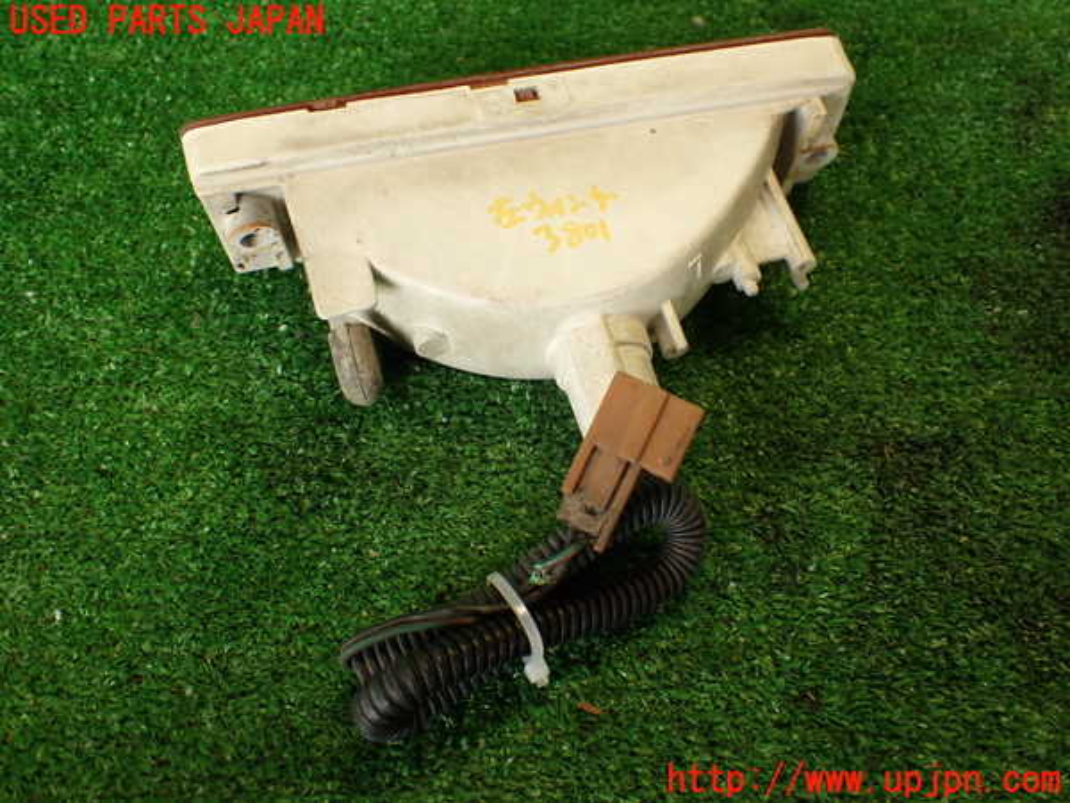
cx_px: 535
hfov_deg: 56.8
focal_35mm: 32
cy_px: 402
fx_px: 989
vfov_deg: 44.2
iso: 200
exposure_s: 1/60
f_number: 2.4
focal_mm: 5.79
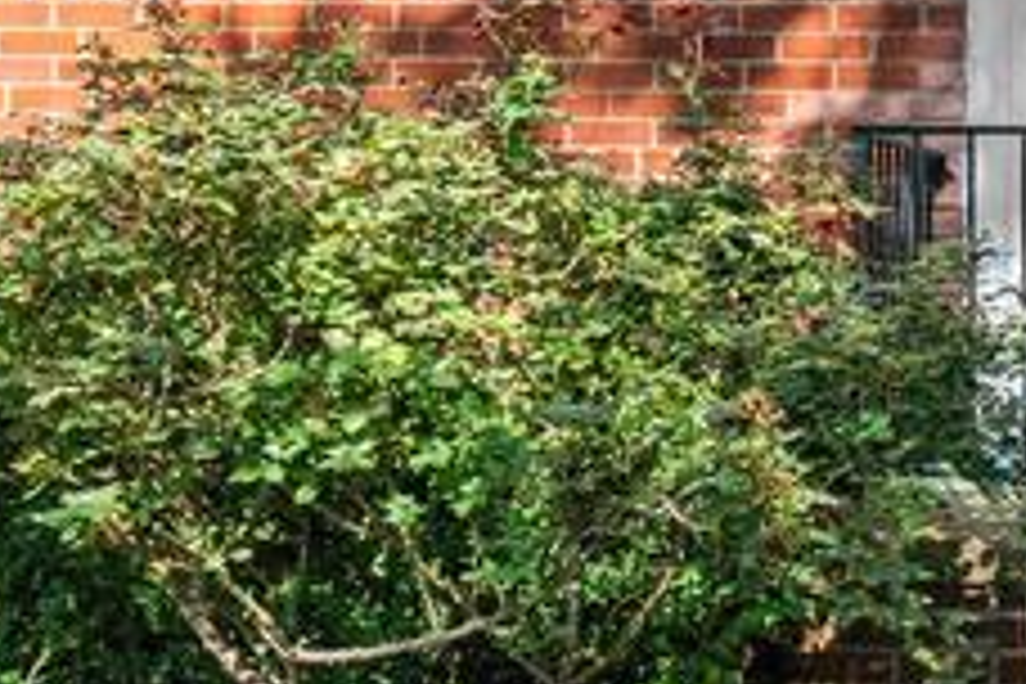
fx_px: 2052
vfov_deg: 16.8
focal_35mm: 72
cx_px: 1300
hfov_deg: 24.7
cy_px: -403
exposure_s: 1/1600
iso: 1250
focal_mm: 16
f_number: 8
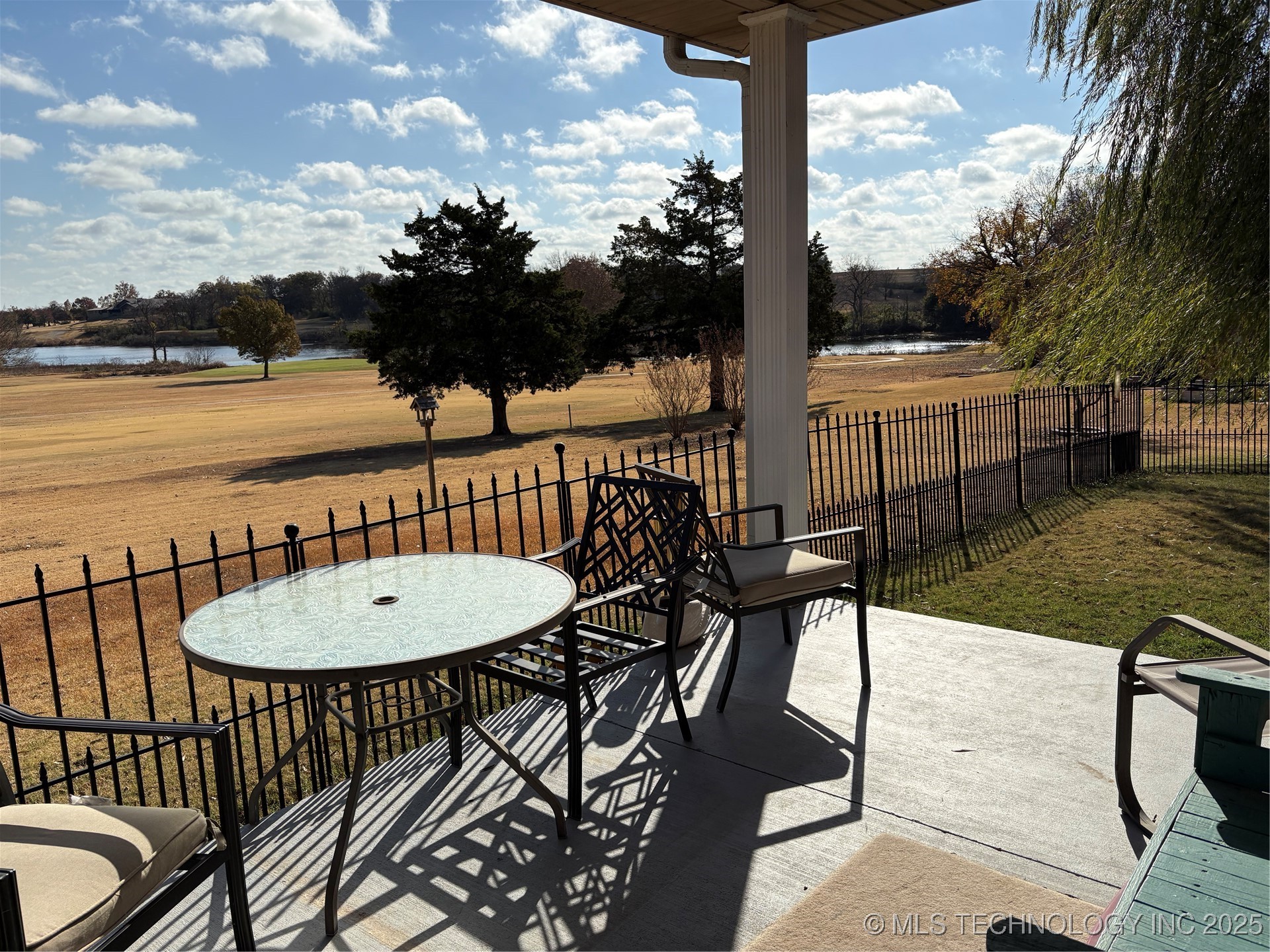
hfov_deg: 67.3
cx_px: 635
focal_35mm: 26
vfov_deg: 53.1
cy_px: 476
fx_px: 954
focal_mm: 5.96
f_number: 1.6
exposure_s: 1/7813
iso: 50
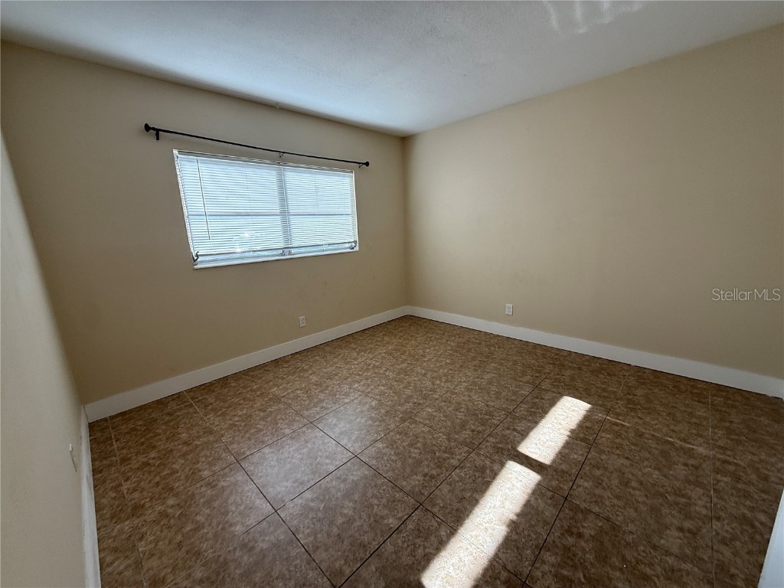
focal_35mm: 14
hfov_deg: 102.1
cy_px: 294
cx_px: 392
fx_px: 317
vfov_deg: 85.7
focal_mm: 2.22
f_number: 2.2
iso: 64
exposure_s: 1/144
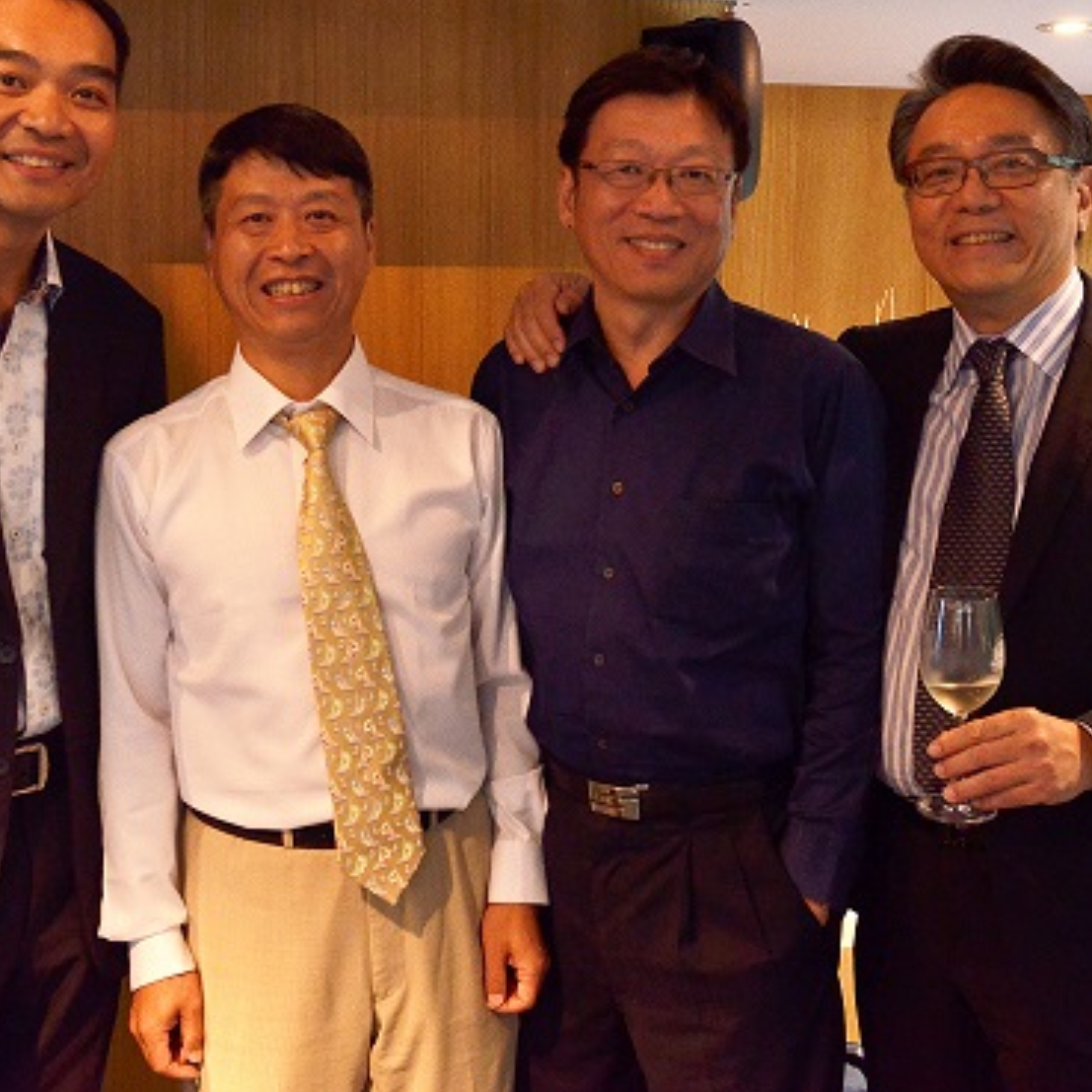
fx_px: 1820
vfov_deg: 33.4
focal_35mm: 51
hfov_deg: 33.4
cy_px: 503
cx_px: 524
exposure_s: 1/60
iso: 640
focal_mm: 24
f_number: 4
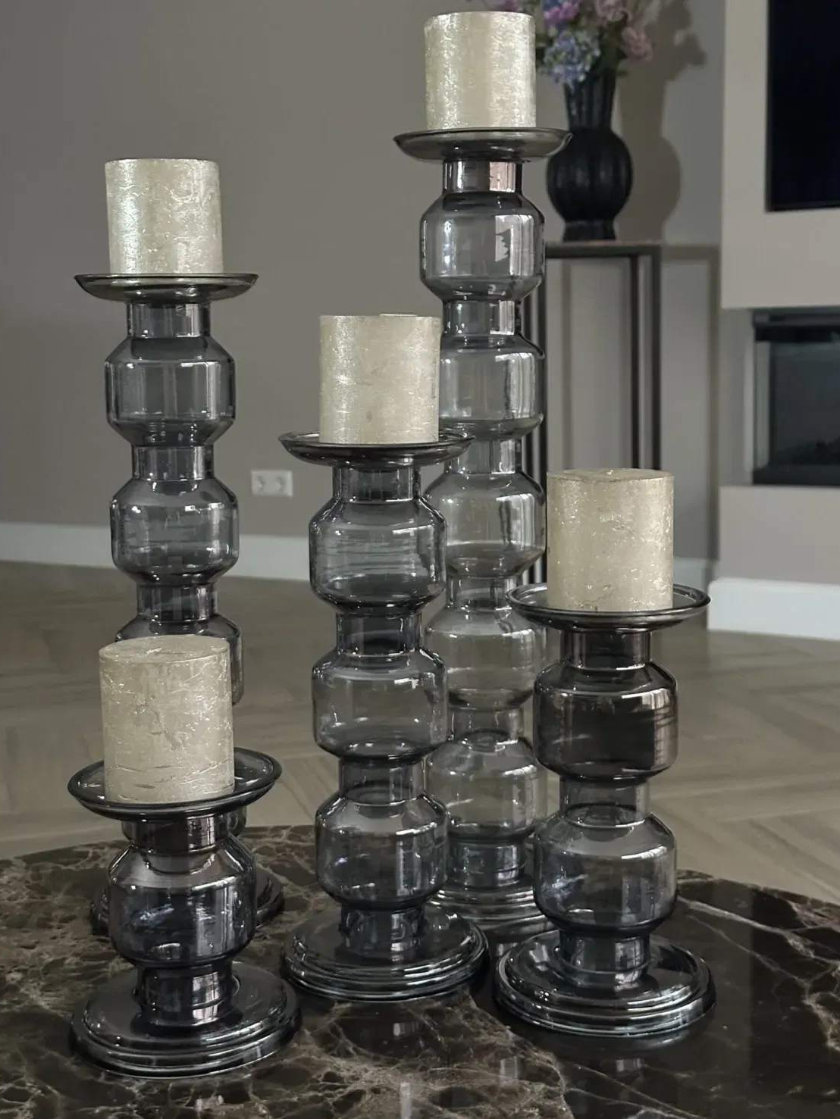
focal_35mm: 52
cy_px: 521
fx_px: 1682
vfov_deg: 36.8
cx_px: 421
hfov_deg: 28.0
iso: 640
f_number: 1.78
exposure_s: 1/24
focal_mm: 6.86
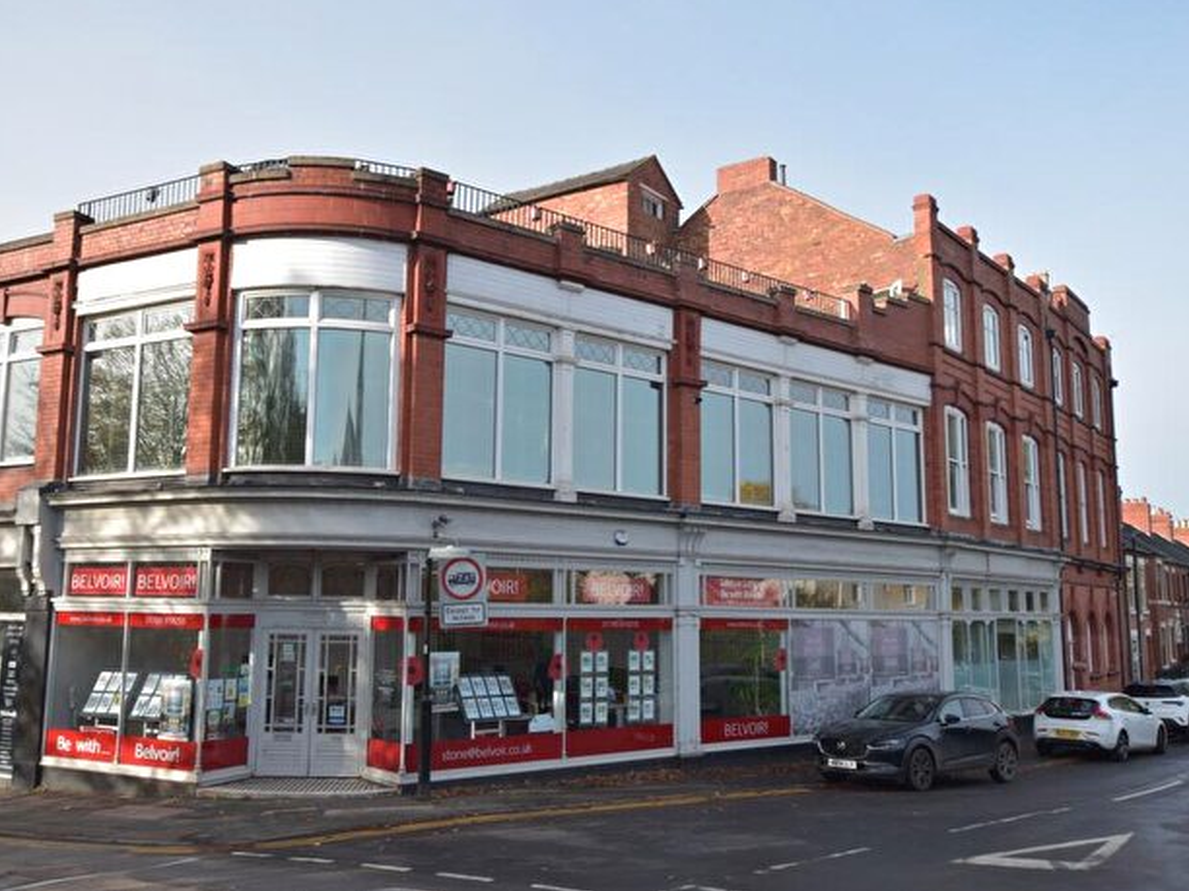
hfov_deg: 55.3
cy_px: 442
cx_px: 536
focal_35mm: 33
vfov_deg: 42.9
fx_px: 1133
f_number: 5.6
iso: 100
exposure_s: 1/125
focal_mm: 20
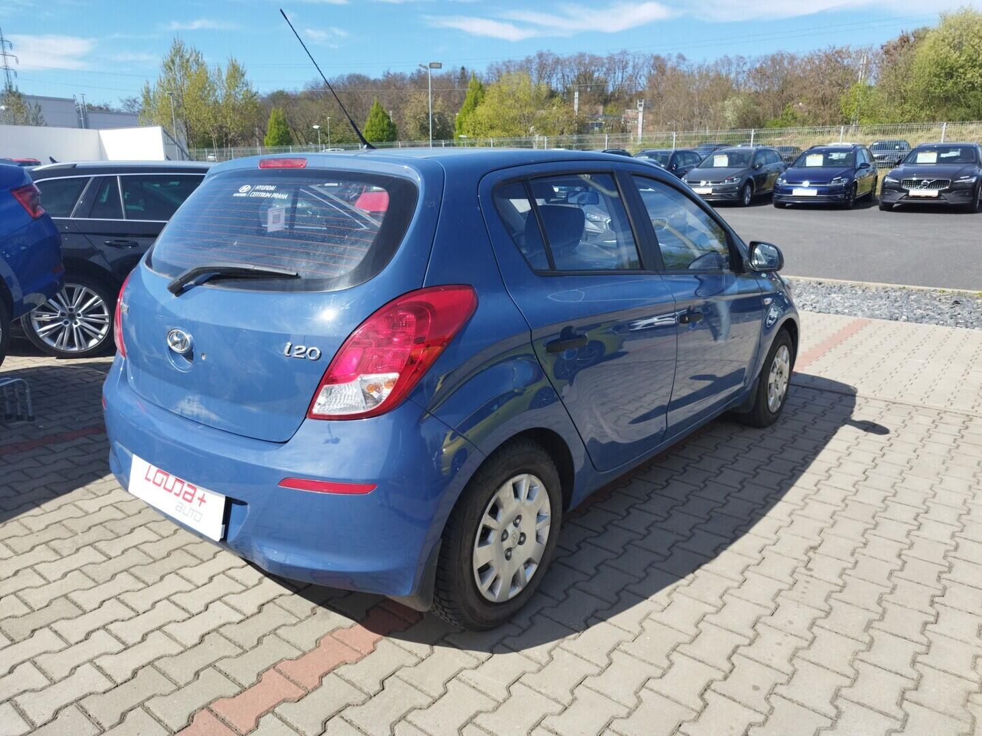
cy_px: 368
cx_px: 491
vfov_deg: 54.9
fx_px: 709
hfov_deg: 69.4
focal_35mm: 25
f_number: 1.89
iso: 50
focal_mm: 5.95
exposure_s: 1/621
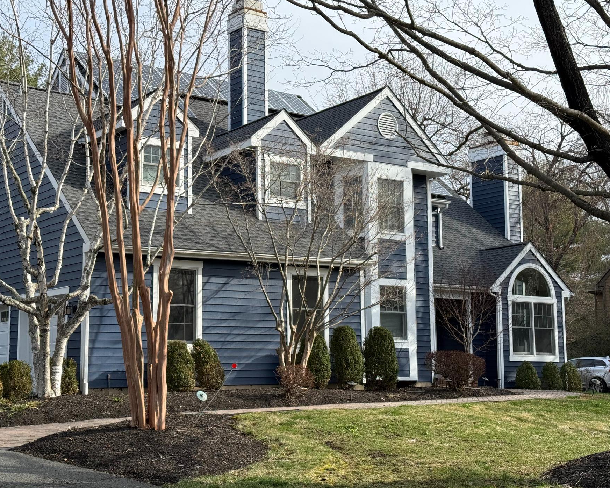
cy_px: 251
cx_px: 255
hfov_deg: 34.1
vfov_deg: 27.6
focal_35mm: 55
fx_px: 993
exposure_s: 1/1883
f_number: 1.78
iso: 64
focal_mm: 6.76
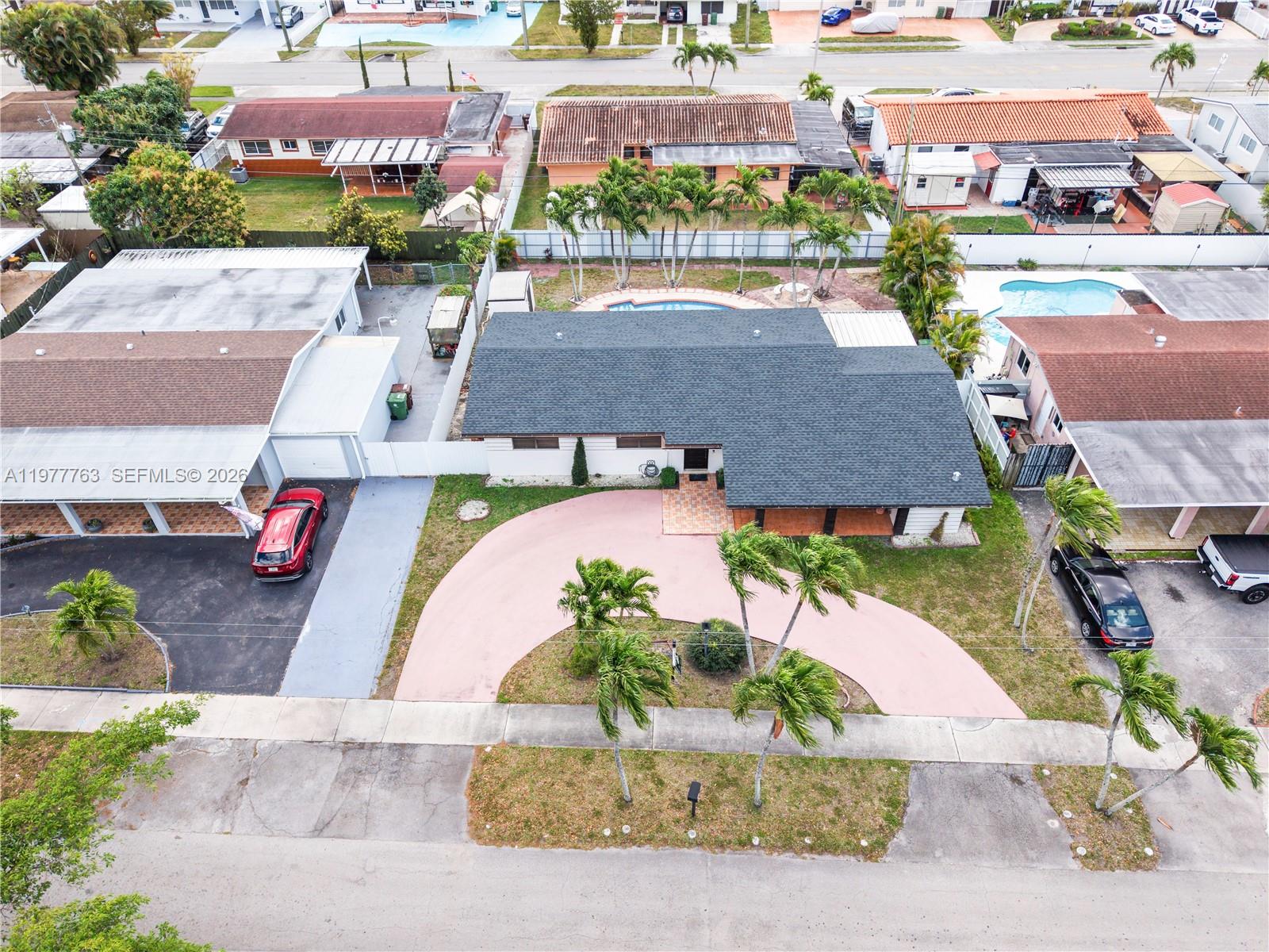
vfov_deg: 56.8
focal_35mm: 24
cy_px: 476
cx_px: 634
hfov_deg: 71.6
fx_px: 880
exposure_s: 1/50
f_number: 1.8
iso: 140
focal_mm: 8.67
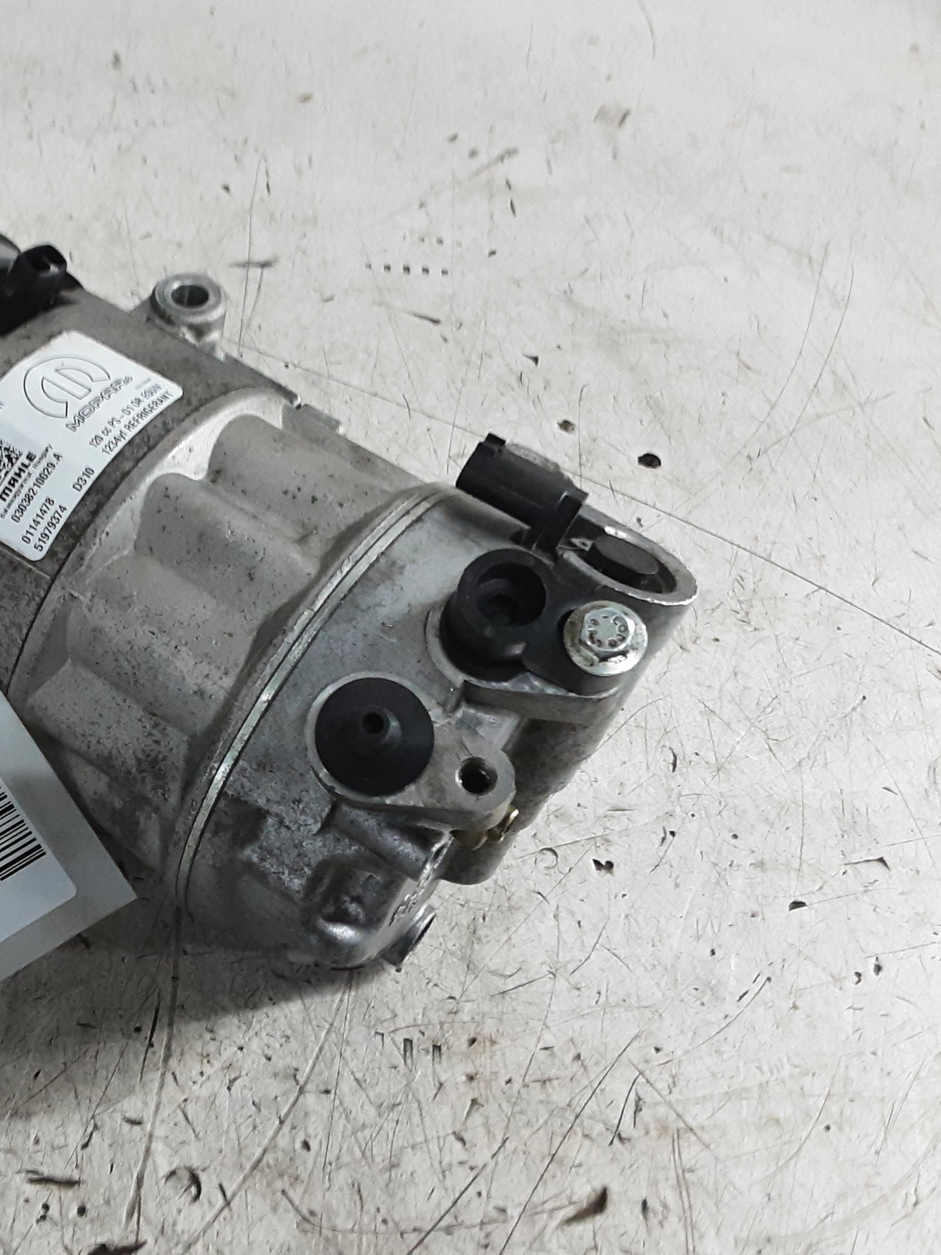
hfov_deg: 36.4
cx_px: 103
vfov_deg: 50.1
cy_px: 628
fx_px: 1341
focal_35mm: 37
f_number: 1.9
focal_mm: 2.91
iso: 200
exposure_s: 1/50
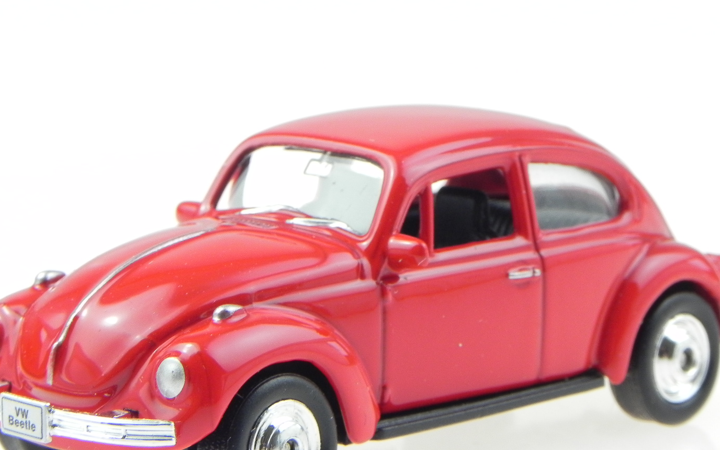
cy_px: 299
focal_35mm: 159
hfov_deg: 13.2
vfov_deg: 8.2
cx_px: 357
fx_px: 3120
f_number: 8
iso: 223
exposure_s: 1/22.5
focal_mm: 23
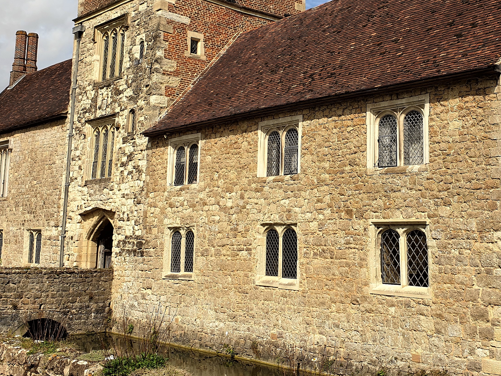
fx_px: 695
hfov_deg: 39.4
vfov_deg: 30.1
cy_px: 126
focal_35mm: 48
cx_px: 318
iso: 50
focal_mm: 4.3
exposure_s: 1/1406
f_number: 2.4
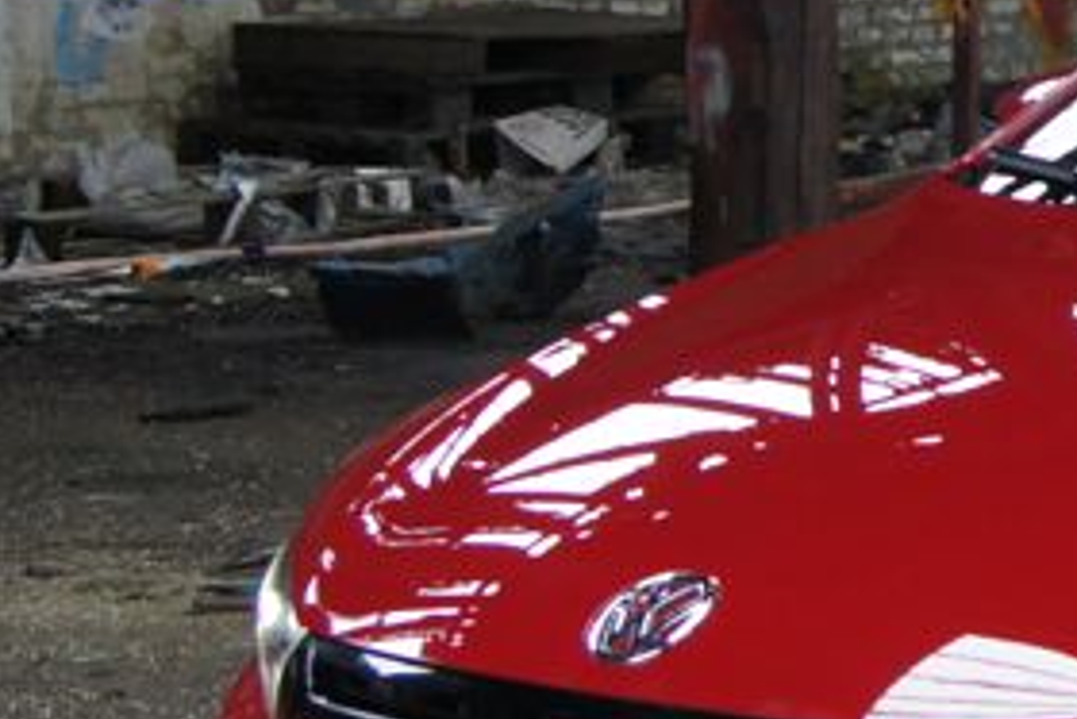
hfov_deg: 10.2
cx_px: 1812
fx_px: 5777
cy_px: -112
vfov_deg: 7.1
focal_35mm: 193
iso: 640
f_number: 4.5
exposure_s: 1/50
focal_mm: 30
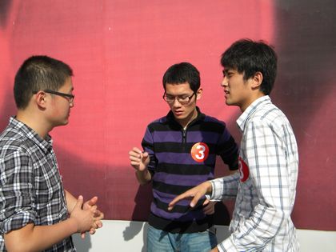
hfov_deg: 45.8
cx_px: 168
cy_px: 126
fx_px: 398
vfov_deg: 35.1
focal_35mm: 41
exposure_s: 1/282
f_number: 7.6
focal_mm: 7.3
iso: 80
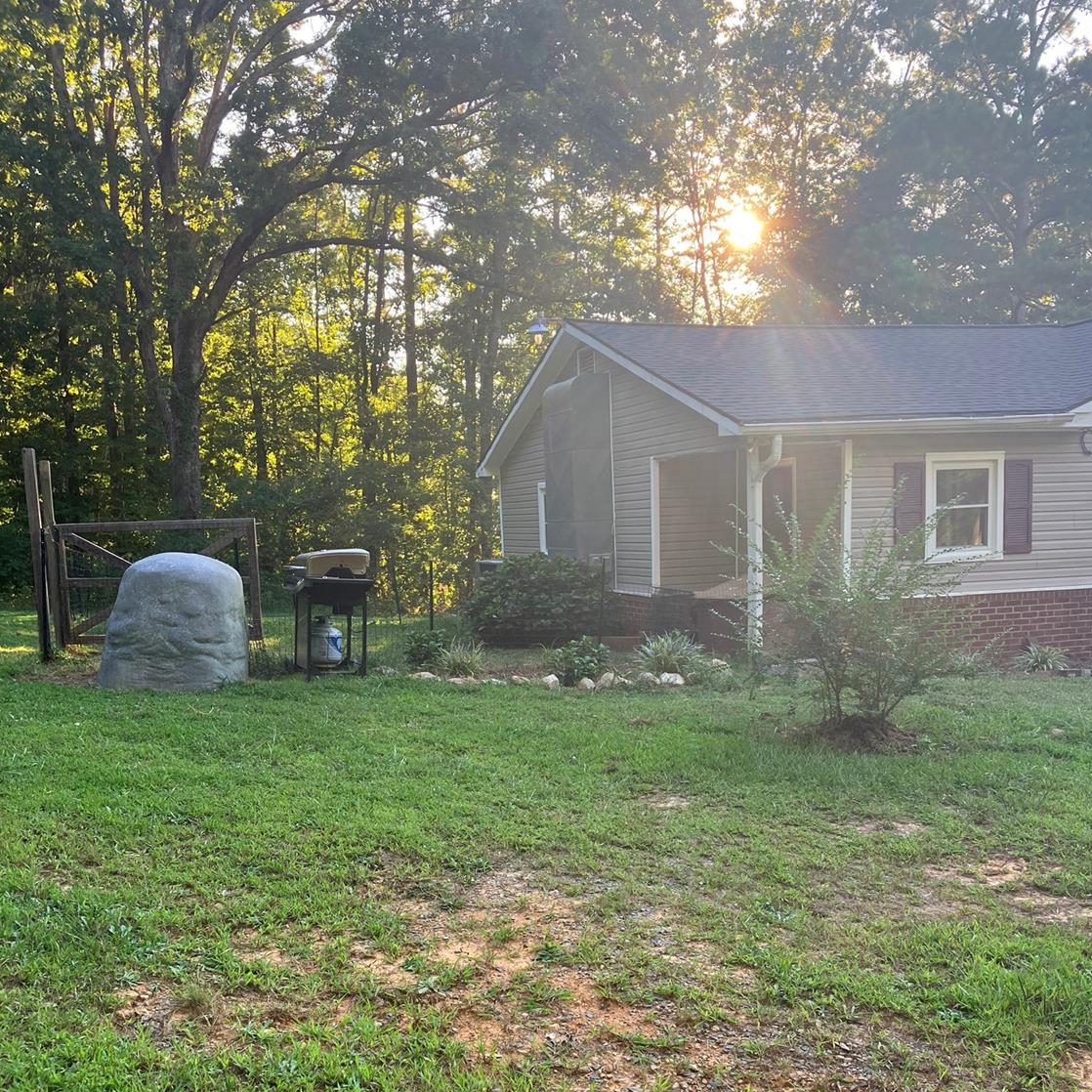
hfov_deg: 48.4
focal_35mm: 34
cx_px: 555
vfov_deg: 47.7
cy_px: 719
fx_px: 1213
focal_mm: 3.99
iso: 40
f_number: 1.8
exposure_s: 1/150
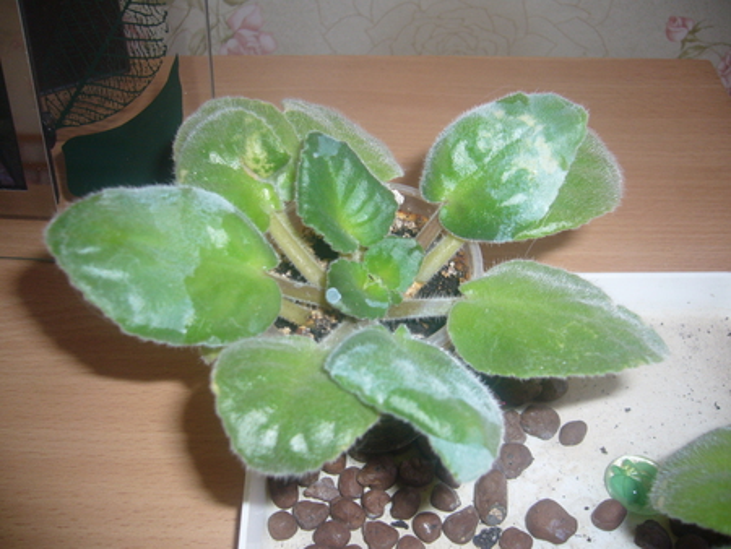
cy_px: 274
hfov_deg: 52.6
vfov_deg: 40.7
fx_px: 740
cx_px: 366
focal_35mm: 35
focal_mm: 5.8
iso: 100
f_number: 2.8
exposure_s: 1/60
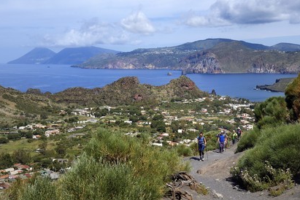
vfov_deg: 27.5
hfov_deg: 40.3
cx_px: 150
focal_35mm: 49
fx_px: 408
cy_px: 101
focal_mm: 48
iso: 200
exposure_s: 1/320
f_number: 13
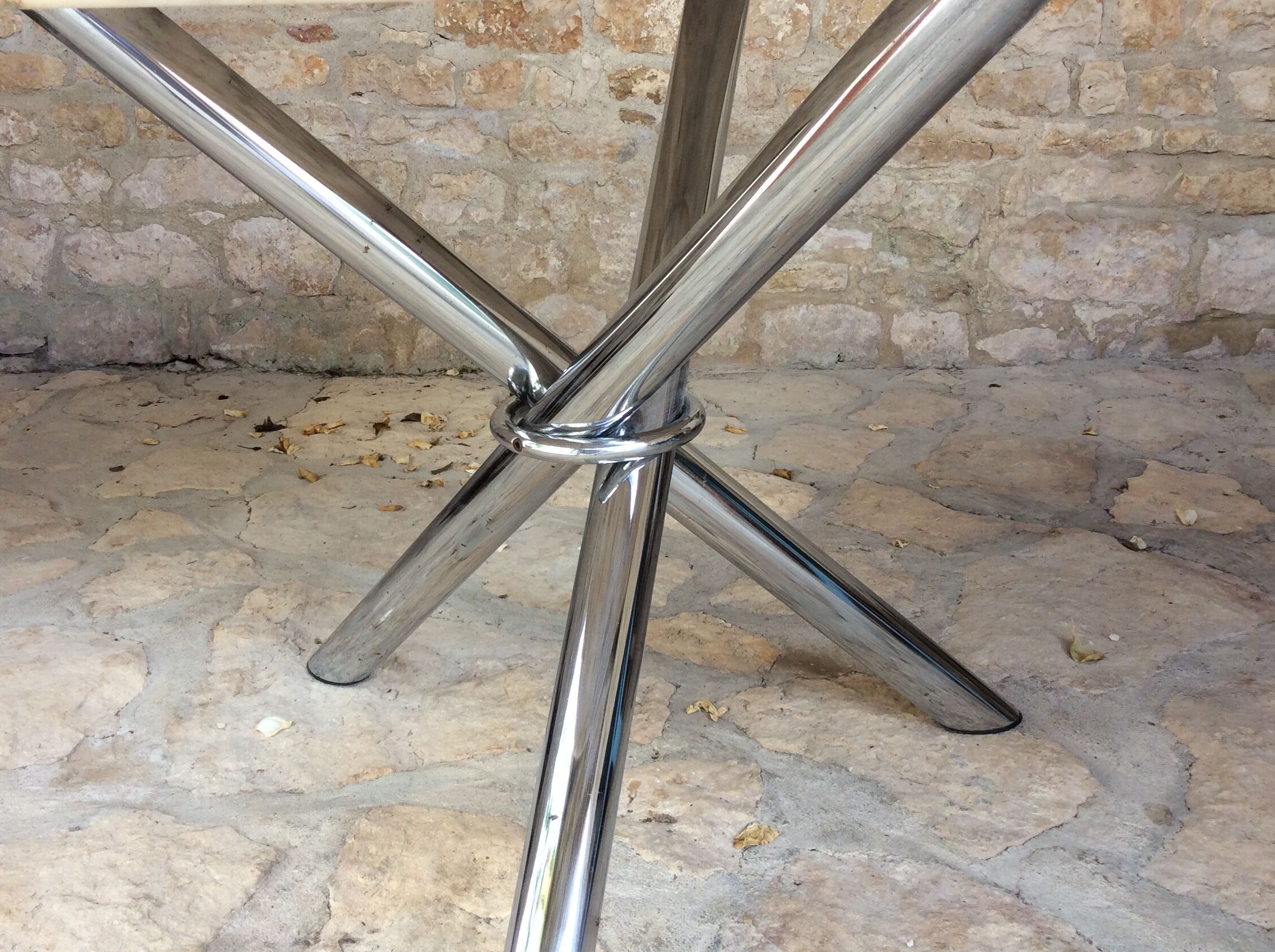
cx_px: 590
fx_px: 1361
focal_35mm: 37
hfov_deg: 50.2
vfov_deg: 38.6
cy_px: 481
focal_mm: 3.3
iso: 32
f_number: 2.4
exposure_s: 1/105
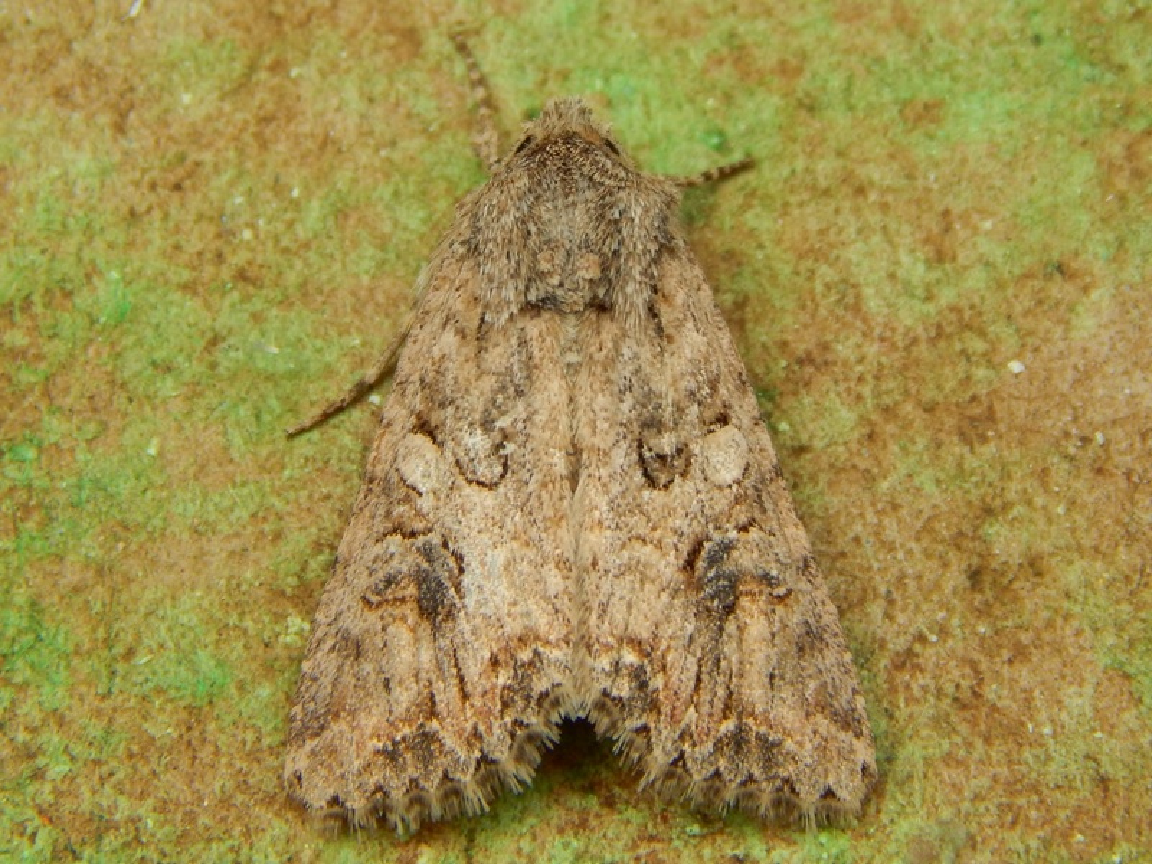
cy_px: 432
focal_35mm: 184
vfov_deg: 8.1
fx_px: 6123
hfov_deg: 10.7
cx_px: 576
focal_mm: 32.8
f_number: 5.3
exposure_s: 1/50
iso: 125
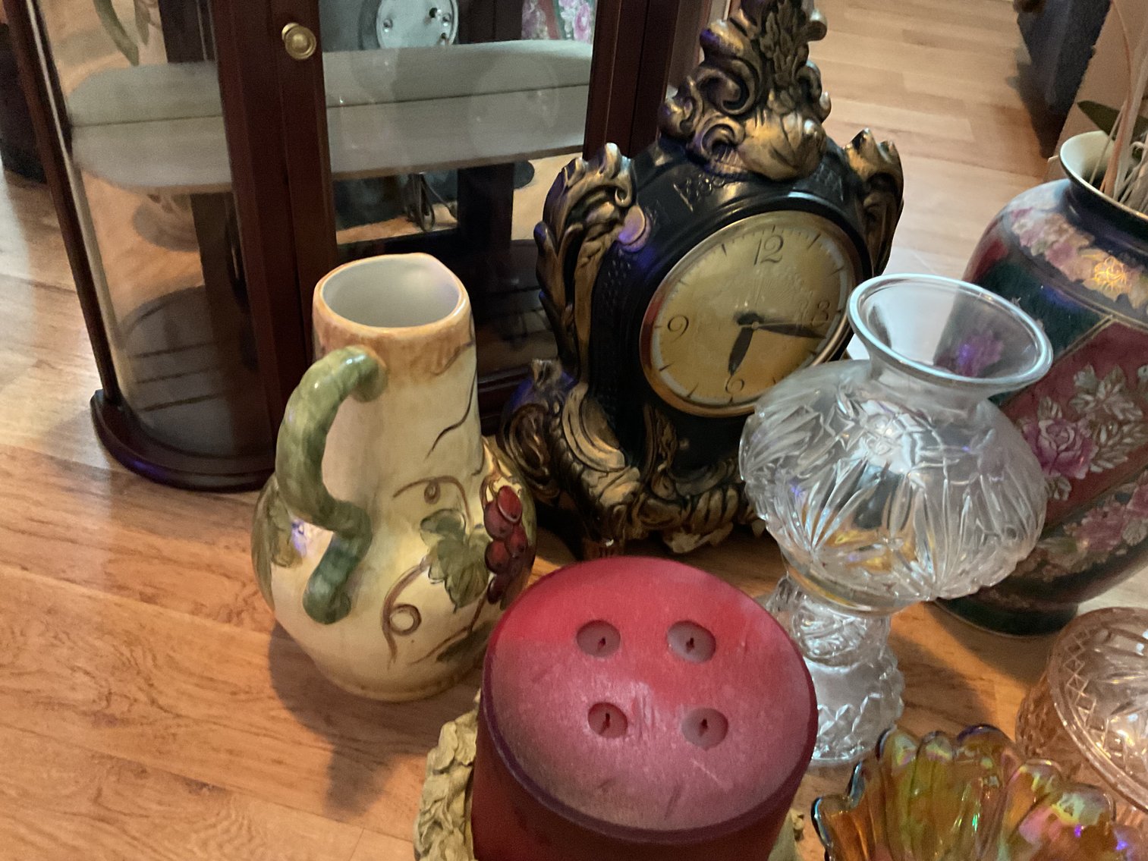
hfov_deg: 61.7
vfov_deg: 48.2
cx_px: 574
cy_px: 430
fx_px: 962
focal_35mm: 29
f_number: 1.8
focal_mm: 3
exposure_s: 1/30
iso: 500
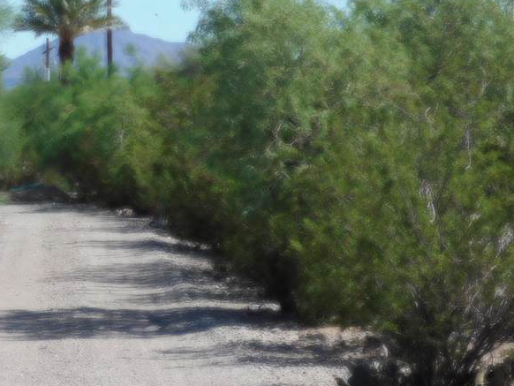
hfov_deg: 9.8
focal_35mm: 200
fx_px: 2971
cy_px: 321
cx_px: -5
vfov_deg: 7.4
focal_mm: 16.1
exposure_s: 1/1000
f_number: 4.5
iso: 125
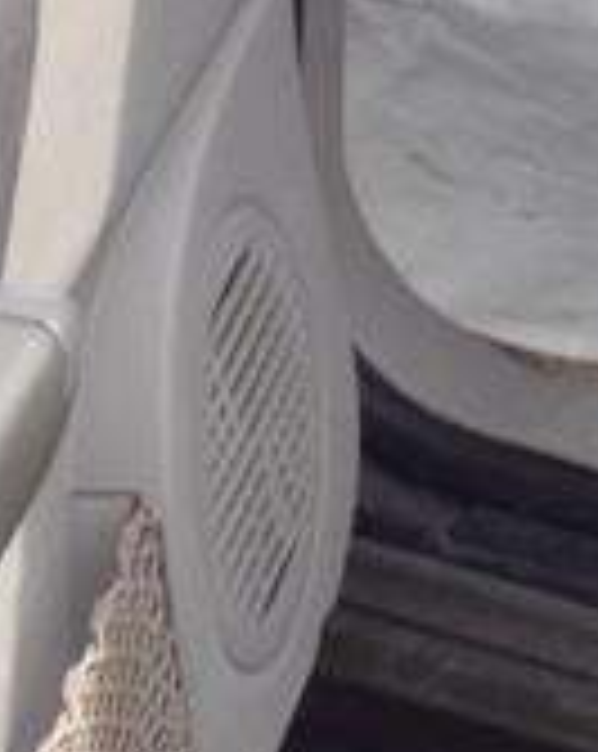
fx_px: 4392
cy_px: -369
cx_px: 1030
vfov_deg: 9.5
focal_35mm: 198
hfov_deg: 7.6
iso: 50
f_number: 2.4
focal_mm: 4.13
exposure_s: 1/341
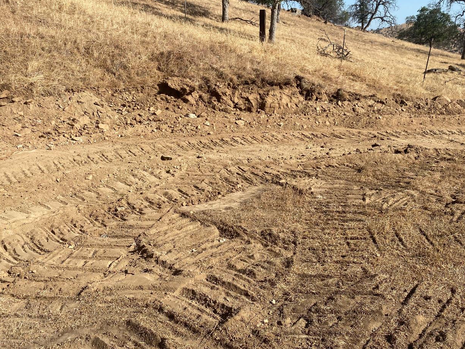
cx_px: 254
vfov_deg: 43.9
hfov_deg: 56.7
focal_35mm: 32
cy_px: 138
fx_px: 430
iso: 32
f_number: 1.8
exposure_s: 1/2571
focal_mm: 4.25
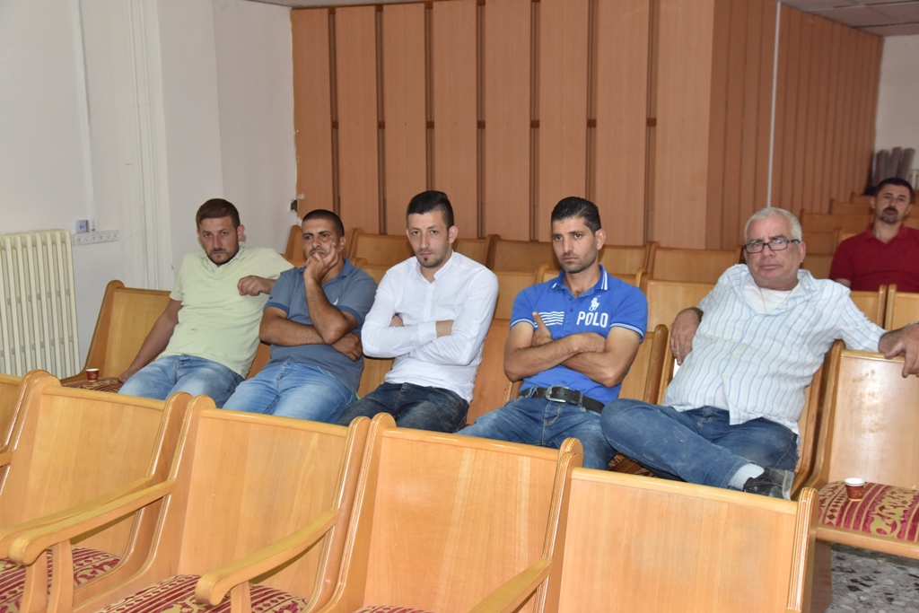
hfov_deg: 44.5
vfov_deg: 30.5
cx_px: 460
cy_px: 306
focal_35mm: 44
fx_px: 1123
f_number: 6.3
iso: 2500
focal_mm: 44
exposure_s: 1/160
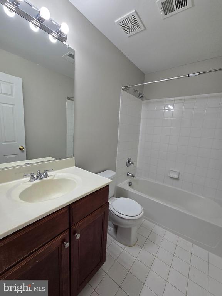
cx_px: 111
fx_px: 111
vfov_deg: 106.2
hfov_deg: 89.9
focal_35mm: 13
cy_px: 148
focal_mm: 2.2
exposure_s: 1/120
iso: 80
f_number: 2.2
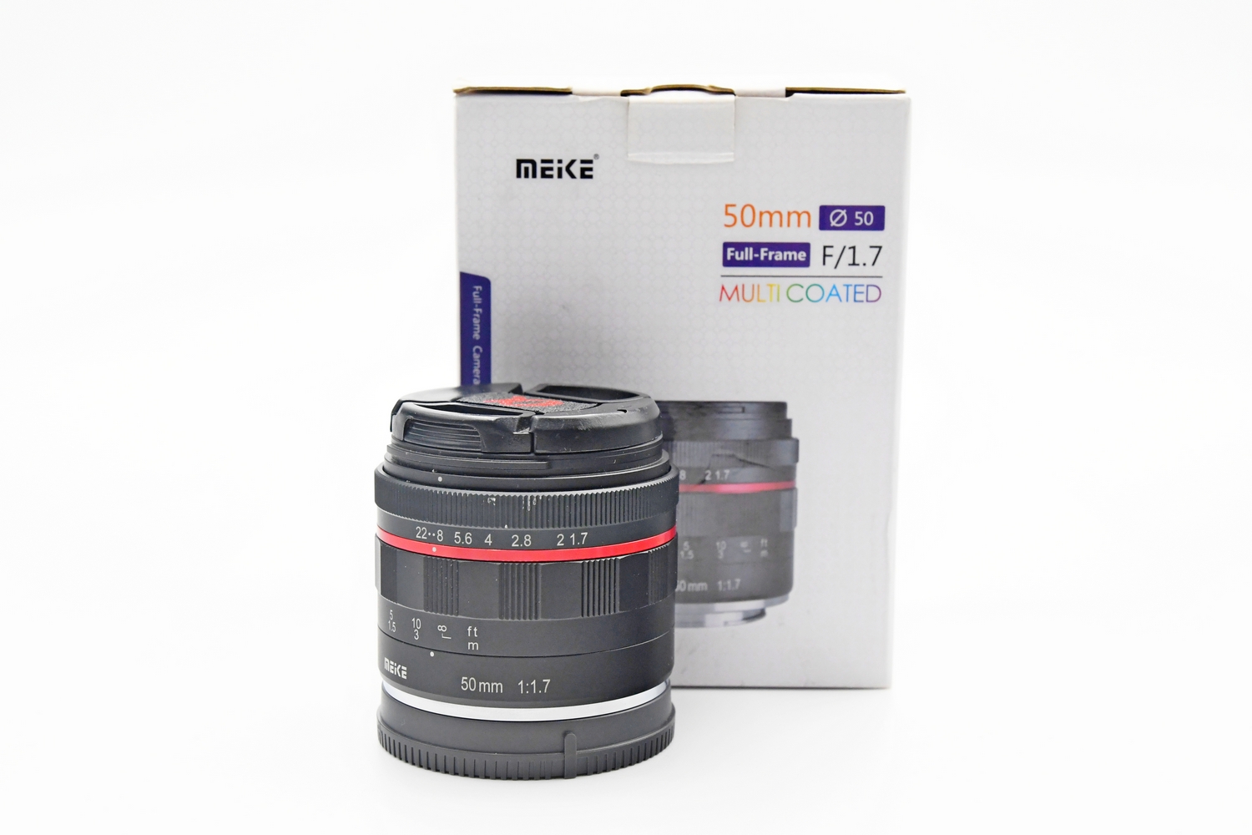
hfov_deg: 35.1
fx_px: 1982
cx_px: 626
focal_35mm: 57
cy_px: 418
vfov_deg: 23.8
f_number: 7.1
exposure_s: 1/125
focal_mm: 38
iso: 1600
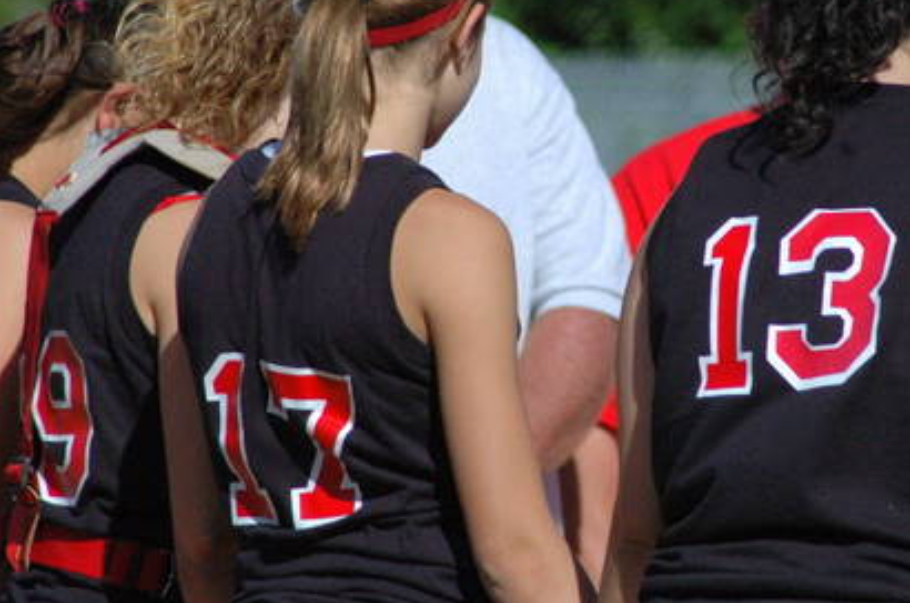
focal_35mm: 659
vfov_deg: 2.1
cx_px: 628
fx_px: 16632
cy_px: 252
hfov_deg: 3.1
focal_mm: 300
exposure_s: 1/4000
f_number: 8
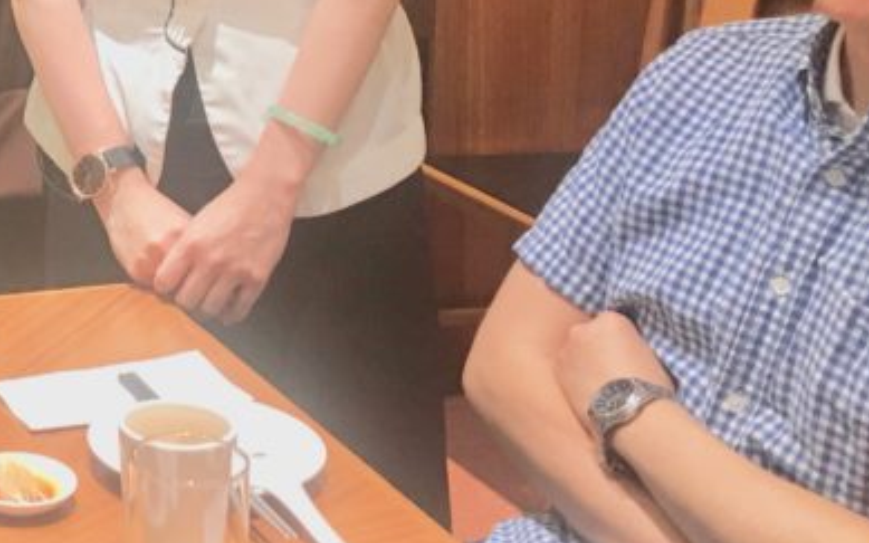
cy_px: -116
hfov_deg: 23.4
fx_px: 1918
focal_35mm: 81
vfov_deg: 15.5
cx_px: -170
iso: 40
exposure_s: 1/15
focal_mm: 4.15
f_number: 2.2
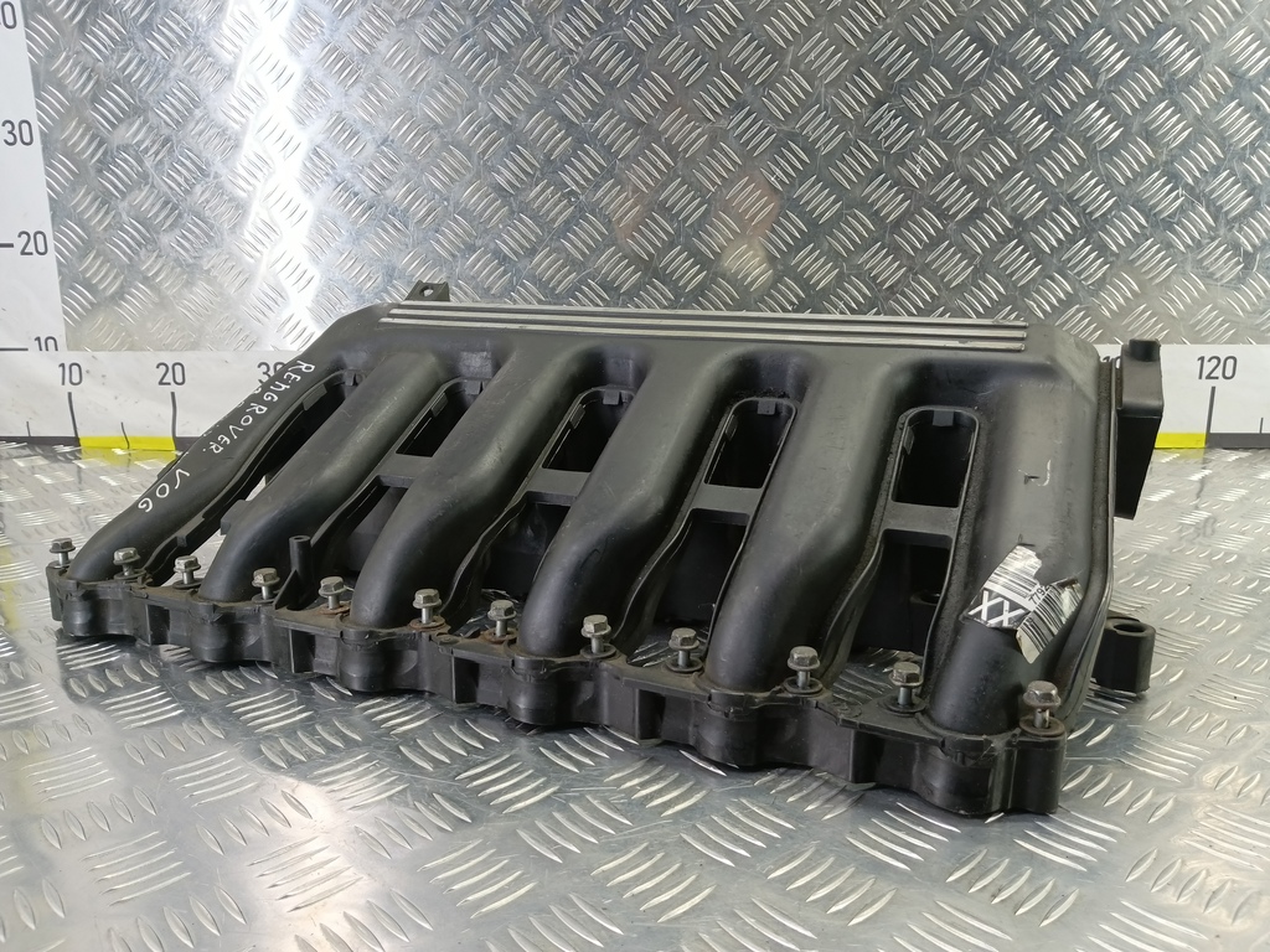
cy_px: 476
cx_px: 635
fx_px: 844
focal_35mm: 23
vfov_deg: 58.9
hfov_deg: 73.9
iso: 228
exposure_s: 1/50
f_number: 1.6
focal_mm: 4.11
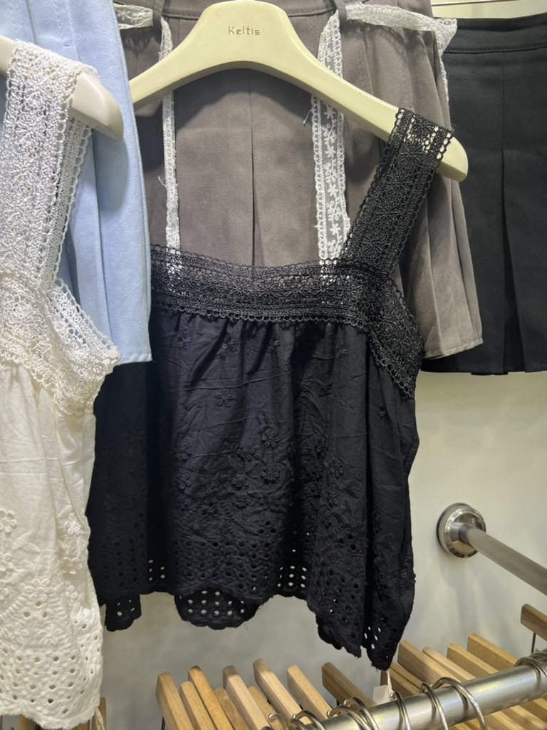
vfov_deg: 67.3
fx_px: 548
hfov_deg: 53.1
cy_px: 365
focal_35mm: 26
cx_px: 274
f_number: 1.5
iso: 50
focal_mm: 5.7
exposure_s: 1/209
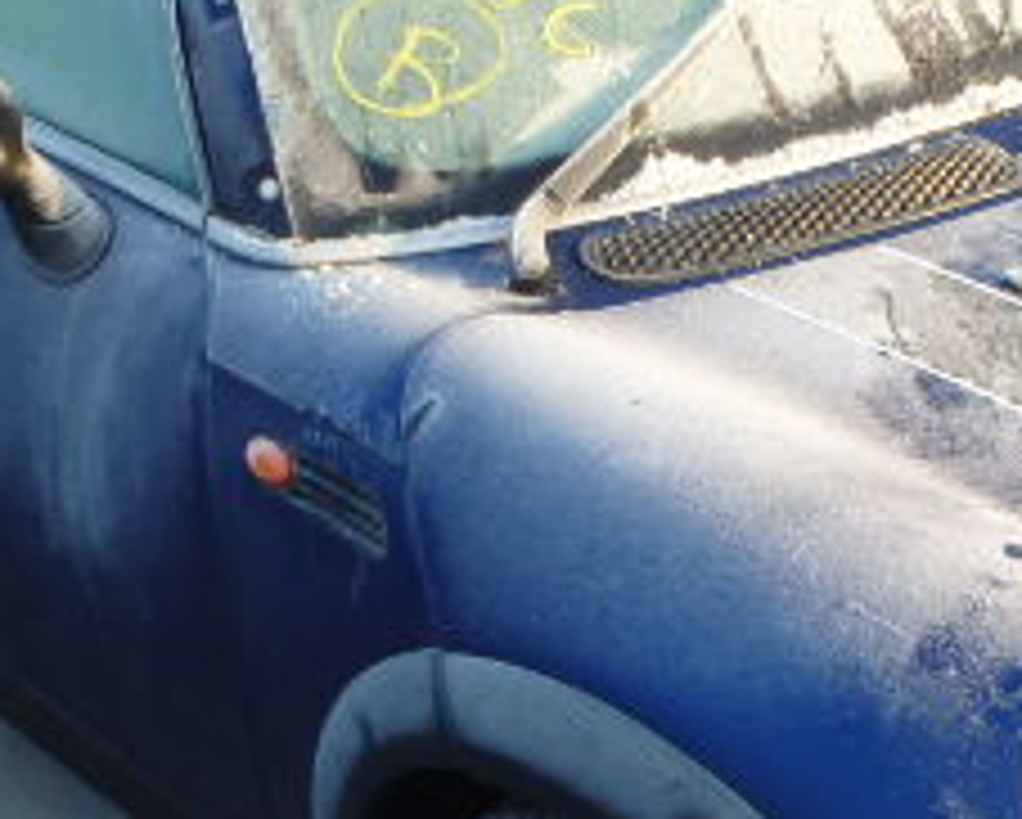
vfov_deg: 19.9
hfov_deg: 24.4
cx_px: 783
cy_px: 477
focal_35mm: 77
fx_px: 2331
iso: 125
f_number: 3.9
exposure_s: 1/100
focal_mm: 5
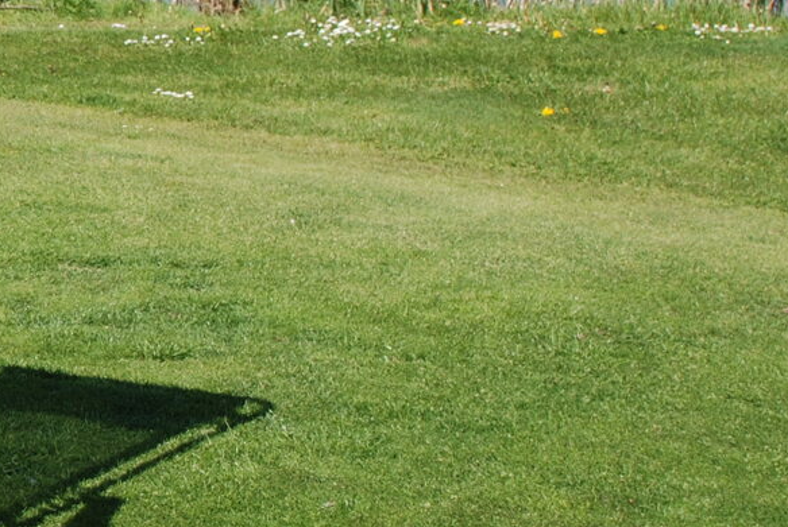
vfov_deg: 10.0
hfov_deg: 14.1
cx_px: -309
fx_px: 3024
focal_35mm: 138
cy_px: 176
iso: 100
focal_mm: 28
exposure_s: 1/250
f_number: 8
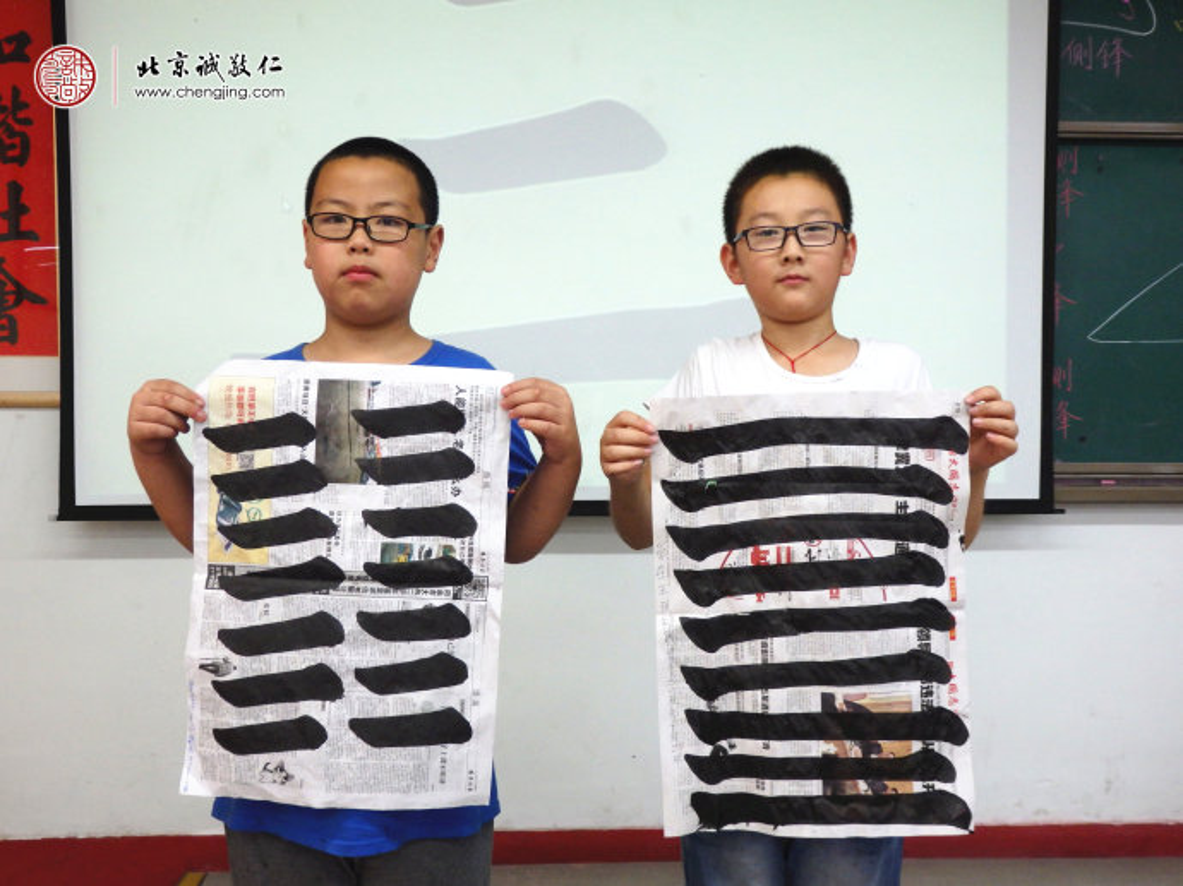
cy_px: 443
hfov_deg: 55.4
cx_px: 592
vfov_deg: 42.9
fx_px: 1127
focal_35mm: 33
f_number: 3.4
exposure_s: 1/60
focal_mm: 6
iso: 250
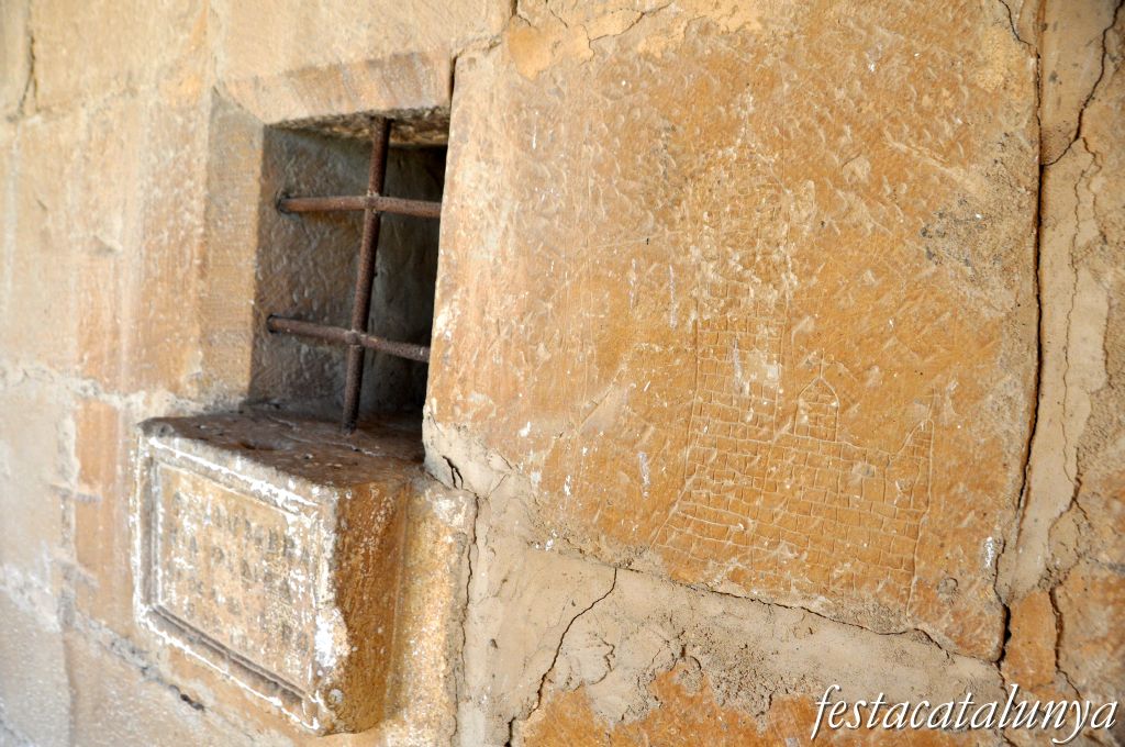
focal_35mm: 27
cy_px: 374
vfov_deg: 47.8
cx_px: 562
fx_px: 843
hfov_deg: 67.4
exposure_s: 1/125
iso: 500
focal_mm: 18
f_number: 5.6
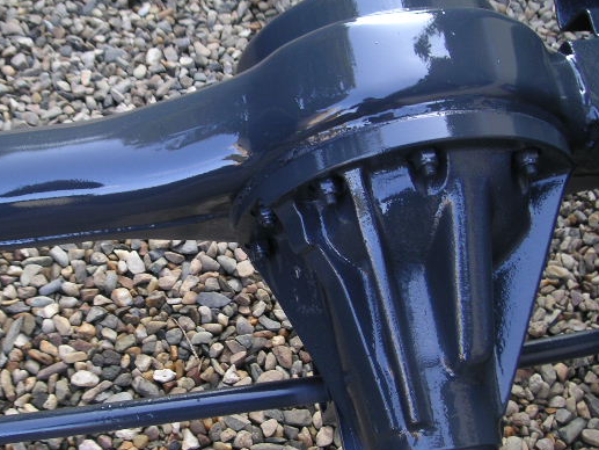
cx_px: 242
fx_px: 813
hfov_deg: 40.3
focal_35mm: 47
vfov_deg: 30.9
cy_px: 252
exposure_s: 1/45
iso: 50
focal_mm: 5.9
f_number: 2.8
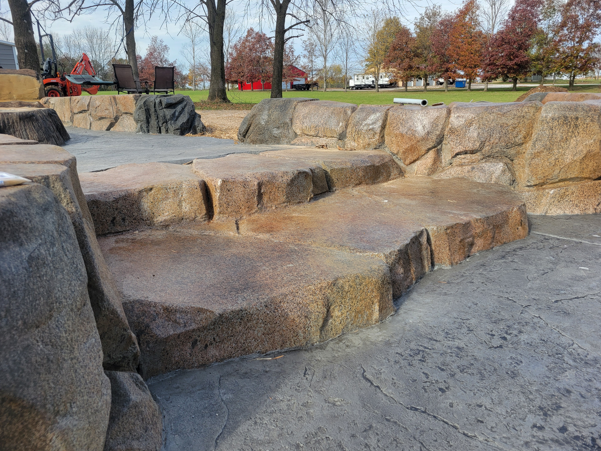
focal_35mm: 27
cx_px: 304
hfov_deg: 65.3
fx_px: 469
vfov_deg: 51.4
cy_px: 225
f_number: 1.8
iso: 40
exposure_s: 1/960
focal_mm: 5.4
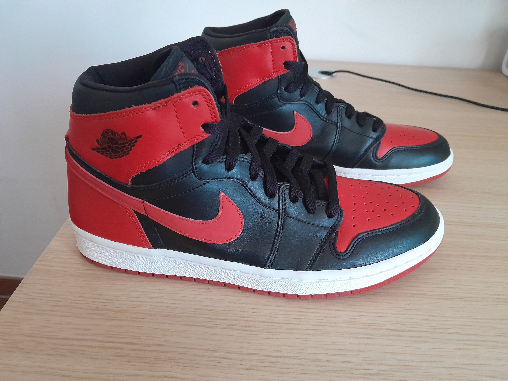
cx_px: 254
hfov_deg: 65.3
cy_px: 190
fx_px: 396
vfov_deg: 51.4
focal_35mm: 27
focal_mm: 4
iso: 800
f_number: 1.8
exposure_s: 1/20
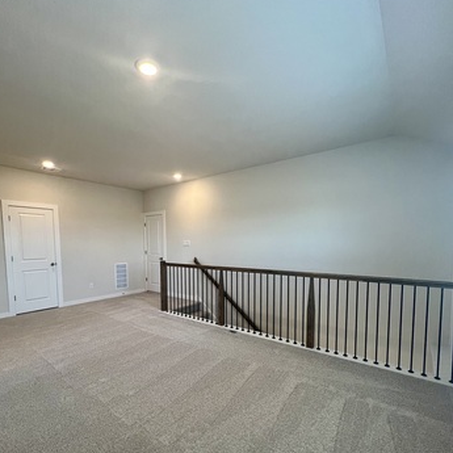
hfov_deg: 87.4
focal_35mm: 16
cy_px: 264
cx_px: 218
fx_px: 237
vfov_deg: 86.7
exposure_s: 1/120
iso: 200
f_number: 1.8
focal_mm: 1.57
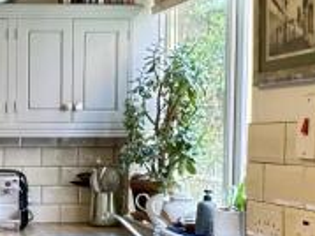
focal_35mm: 80
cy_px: 183
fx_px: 727
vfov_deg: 18.3
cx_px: -58
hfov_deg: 22.6
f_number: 2.2
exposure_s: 1/100
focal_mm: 2.22
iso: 320
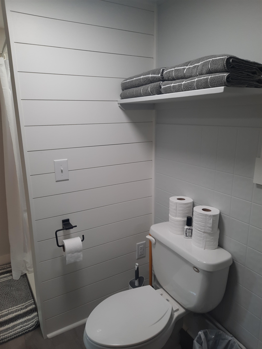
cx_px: 131
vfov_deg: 69.4
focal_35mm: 25
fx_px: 252
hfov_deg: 54.9
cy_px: 174
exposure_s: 1/60
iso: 100
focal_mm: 4.6
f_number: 2
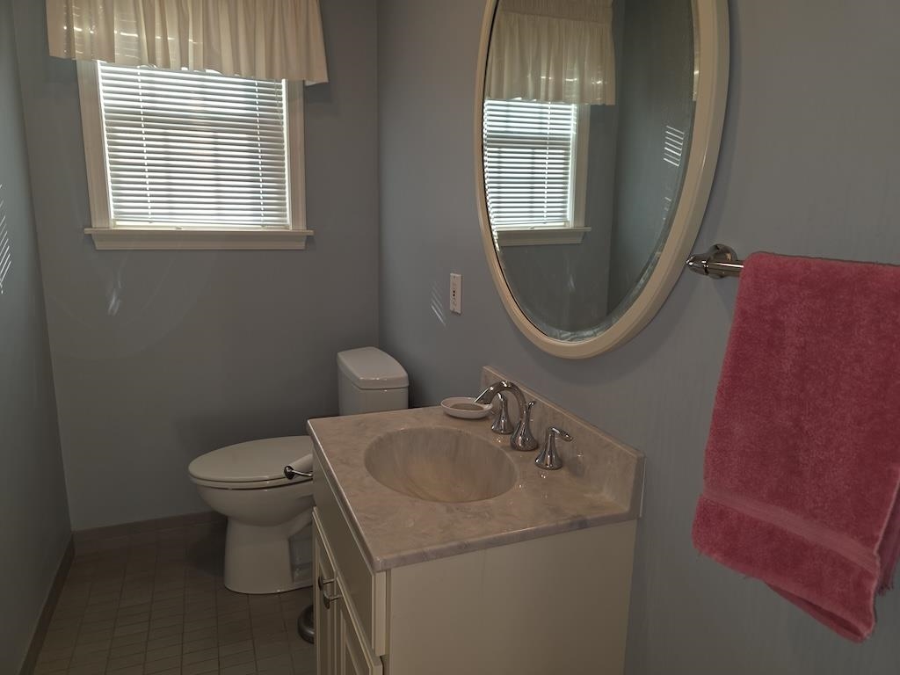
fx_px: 598
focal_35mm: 23
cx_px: 450
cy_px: 338
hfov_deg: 73.9
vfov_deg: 58.9
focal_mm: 6.3
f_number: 1.7
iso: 40
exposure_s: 1/60
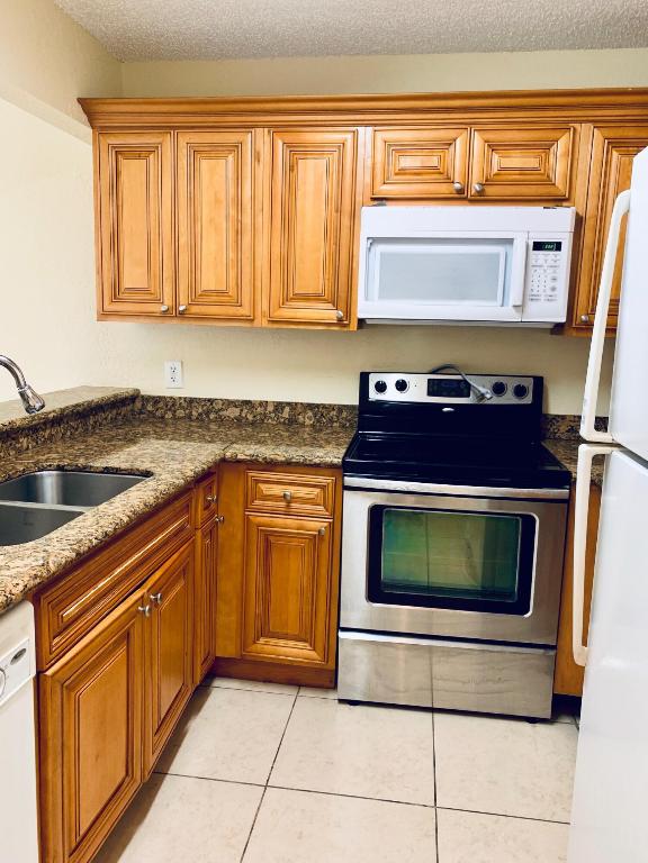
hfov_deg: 53.1
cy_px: 432
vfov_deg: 67.3
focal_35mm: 26
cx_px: 324
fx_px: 649
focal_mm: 4.25
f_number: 1.8
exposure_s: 1/60
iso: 250
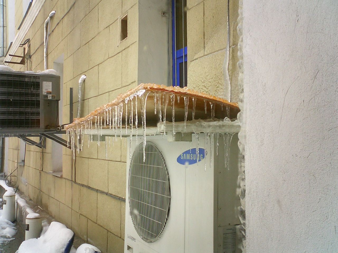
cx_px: 169
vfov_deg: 38.7
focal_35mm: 37
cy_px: 126
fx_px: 361
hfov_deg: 50.1
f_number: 3.5
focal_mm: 5.6
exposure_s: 1/80
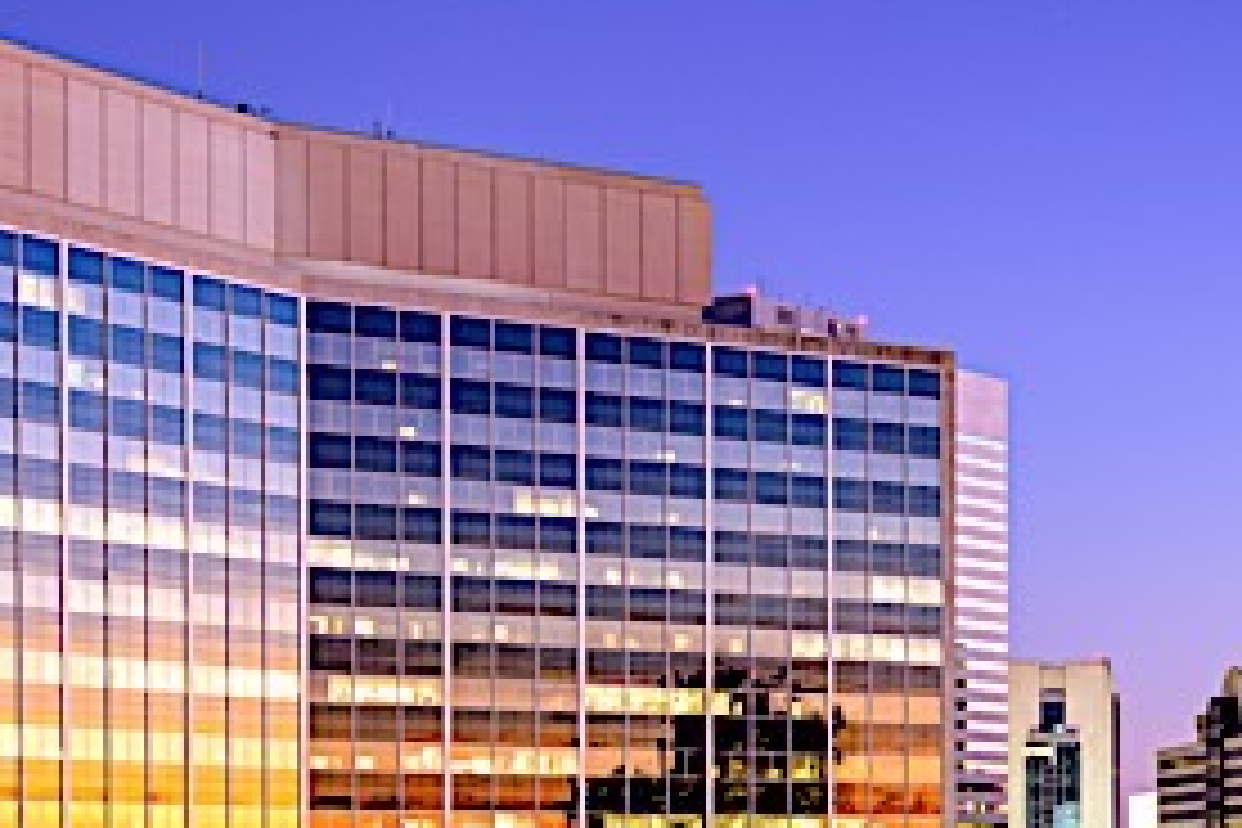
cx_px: 1395
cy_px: 880
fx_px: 3001
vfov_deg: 15.3
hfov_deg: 22.0
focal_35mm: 87
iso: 125
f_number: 8
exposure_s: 30
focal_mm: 30
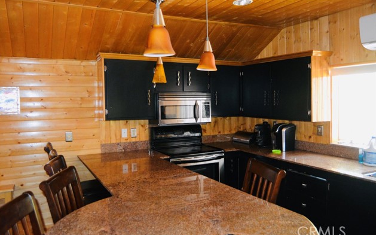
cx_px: 187
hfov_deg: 66.5
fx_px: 287
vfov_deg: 44.5
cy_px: 113
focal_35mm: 28
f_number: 3.5
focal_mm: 18
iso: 3200
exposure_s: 1/60
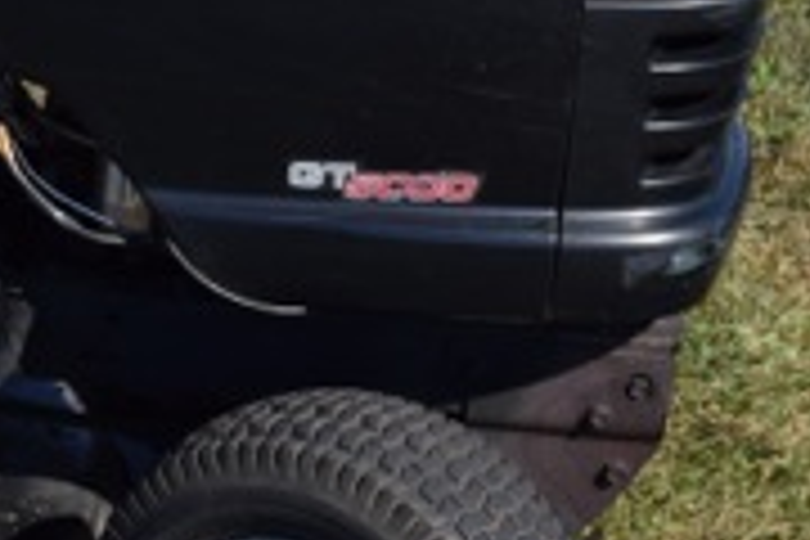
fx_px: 3730
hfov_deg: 11.9
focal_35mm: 166
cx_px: -378
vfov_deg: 8.3
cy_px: 124
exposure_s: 1/400
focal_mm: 31
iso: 200
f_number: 10
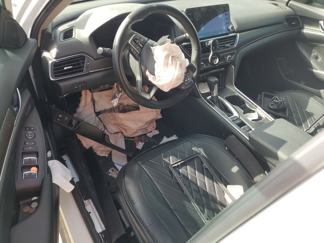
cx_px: 162
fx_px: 243
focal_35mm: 26
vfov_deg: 53.1
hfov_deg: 67.3
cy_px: 122
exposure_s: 1/256
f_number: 1.5
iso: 50
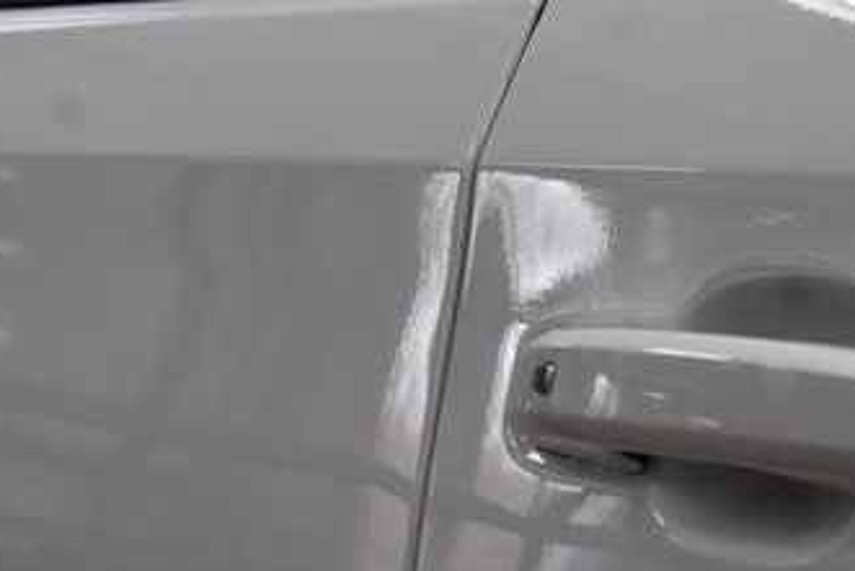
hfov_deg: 12.2
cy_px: 345
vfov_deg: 8.2
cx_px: 271
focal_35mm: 168
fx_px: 3992
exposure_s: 1/40
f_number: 7.1
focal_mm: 58
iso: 400
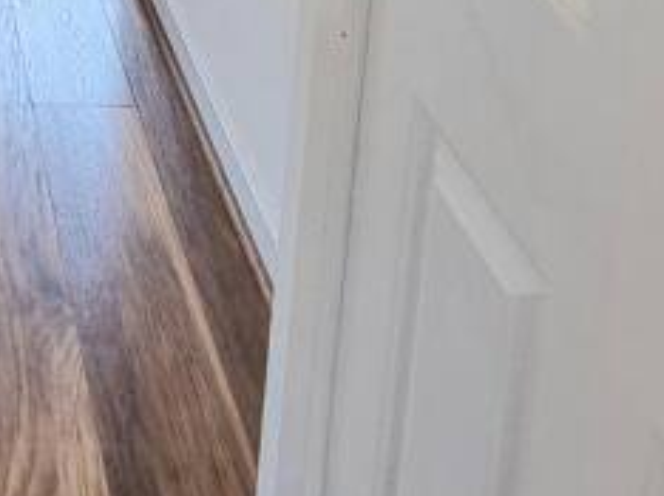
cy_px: -513
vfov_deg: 17.6
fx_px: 1092
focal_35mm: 57
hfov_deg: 28.9
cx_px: -150
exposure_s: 1/60.2
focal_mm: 2.2
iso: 160
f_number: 2.2
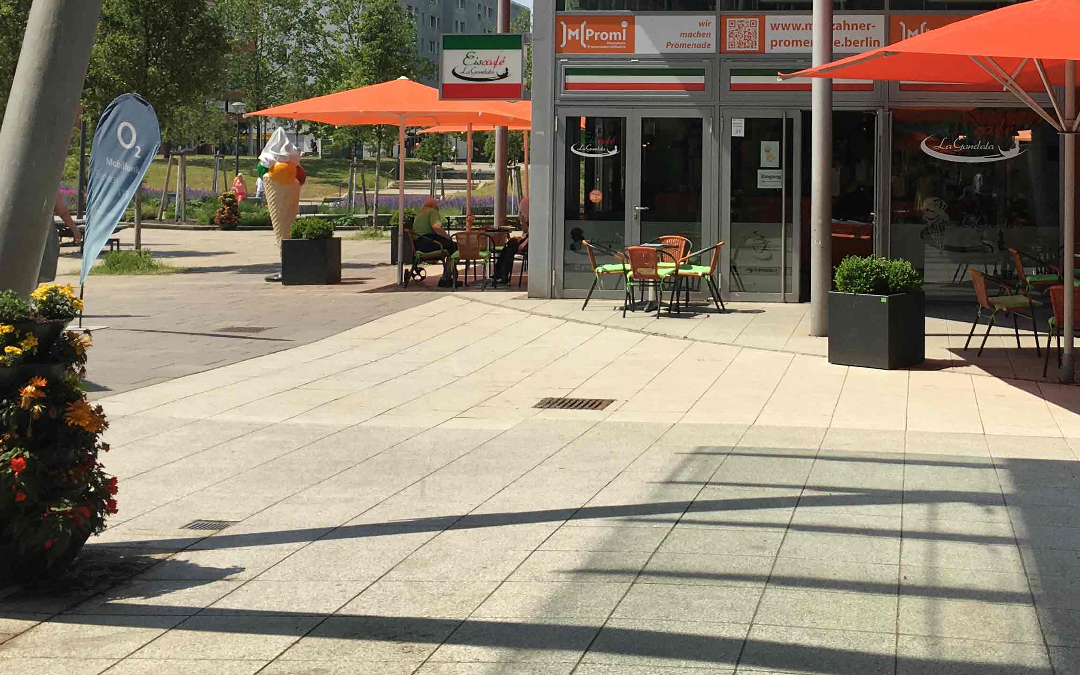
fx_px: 1590
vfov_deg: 23.5
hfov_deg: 37.0
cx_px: 741
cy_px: 89
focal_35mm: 54
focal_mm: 4.15
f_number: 2.2
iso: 25
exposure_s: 1/1508
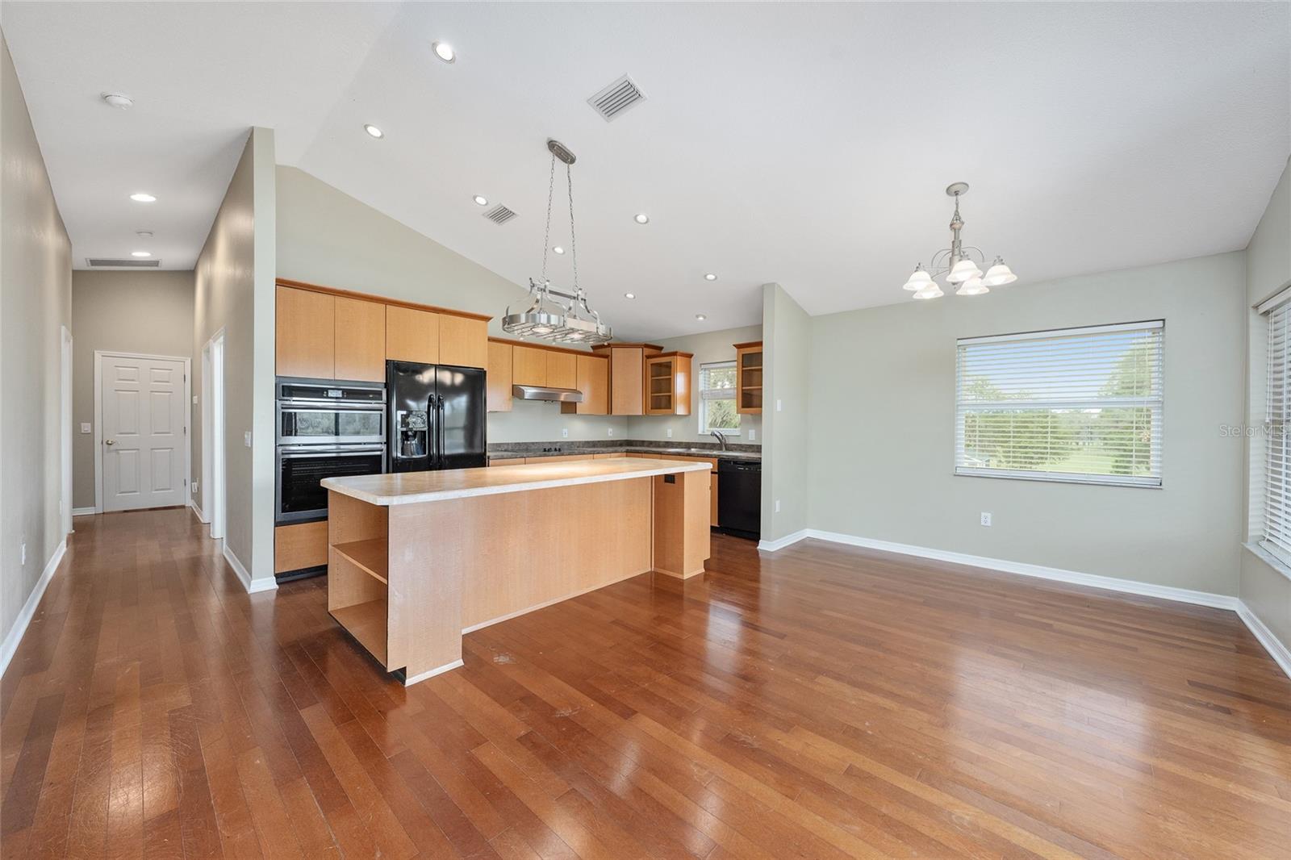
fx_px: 466
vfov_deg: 85.4
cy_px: 430
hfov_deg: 108.3
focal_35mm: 13
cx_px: 646
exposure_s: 1/13
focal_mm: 13
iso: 400
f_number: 7.1
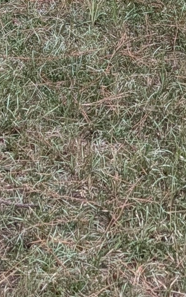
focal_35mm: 161
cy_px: -364
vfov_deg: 11.3
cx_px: 231
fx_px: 1305
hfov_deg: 8.1
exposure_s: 1/2445
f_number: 1.68
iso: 19
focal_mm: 6.9
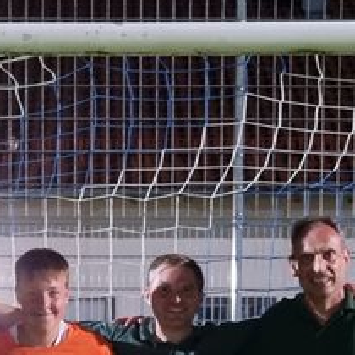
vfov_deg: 15.1
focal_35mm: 112
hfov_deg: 15.3
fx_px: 1299
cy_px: 397
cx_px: 5
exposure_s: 1/25
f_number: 1.8
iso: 800
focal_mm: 5.4
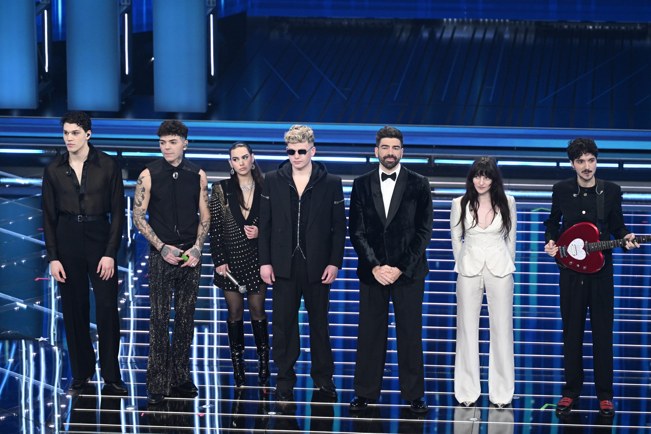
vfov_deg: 8.6
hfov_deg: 12.8
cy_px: 217
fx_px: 2893
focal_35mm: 160
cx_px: 326
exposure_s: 1/250
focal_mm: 160
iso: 3200
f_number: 4
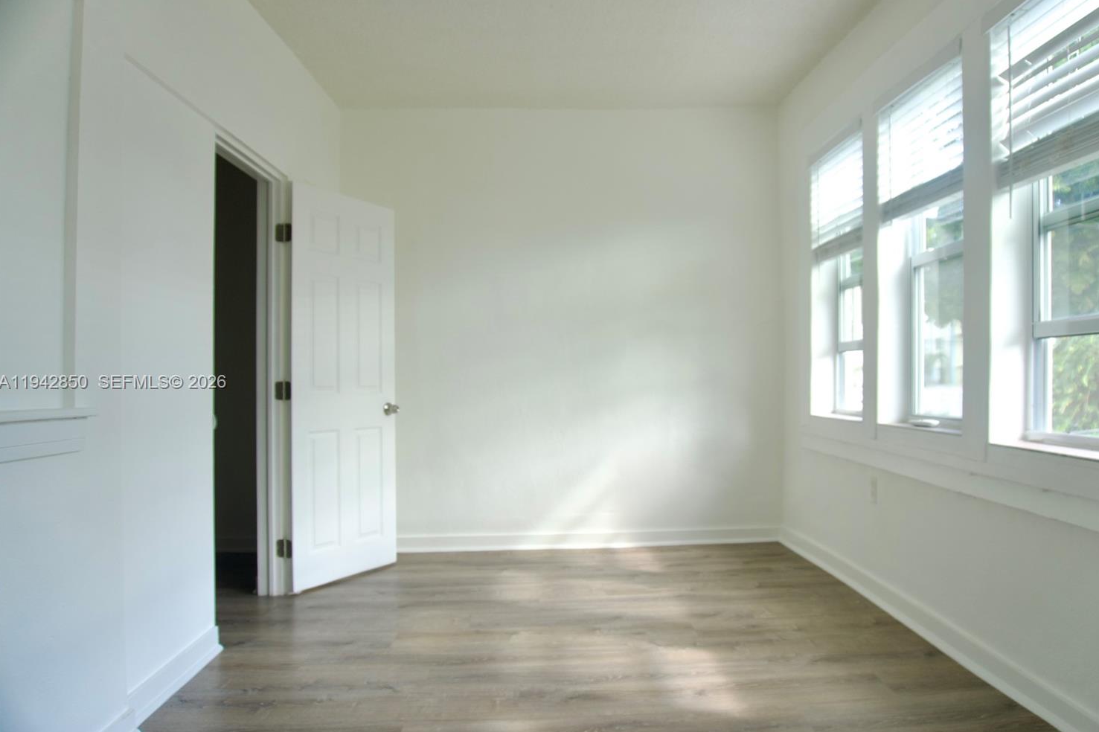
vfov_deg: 49.5
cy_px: 383
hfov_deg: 69.3
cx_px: 590
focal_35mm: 26
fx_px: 793
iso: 160
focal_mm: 16
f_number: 4
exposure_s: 1/160
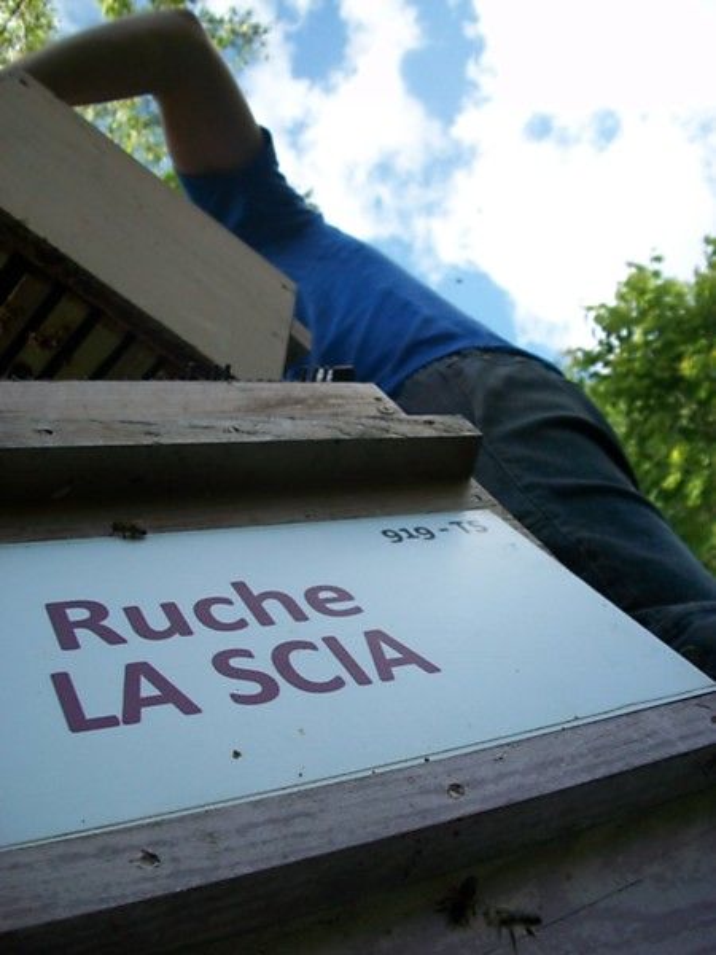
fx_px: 883
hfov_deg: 44.2
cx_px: 358
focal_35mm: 32
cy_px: 478
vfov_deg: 56.8
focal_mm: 5.7
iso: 80
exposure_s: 1/400
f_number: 2.9
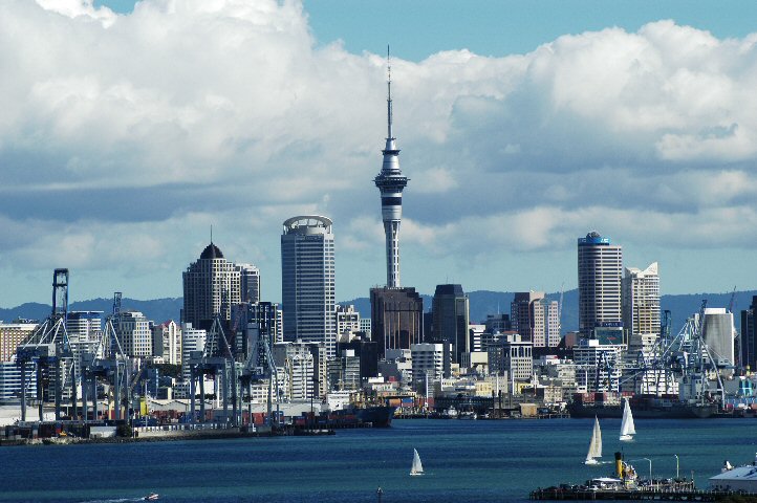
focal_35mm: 232
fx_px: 4884
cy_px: 252
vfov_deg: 5.9
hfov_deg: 8.9
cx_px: 378
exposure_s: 1/800
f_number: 6.7
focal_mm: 155
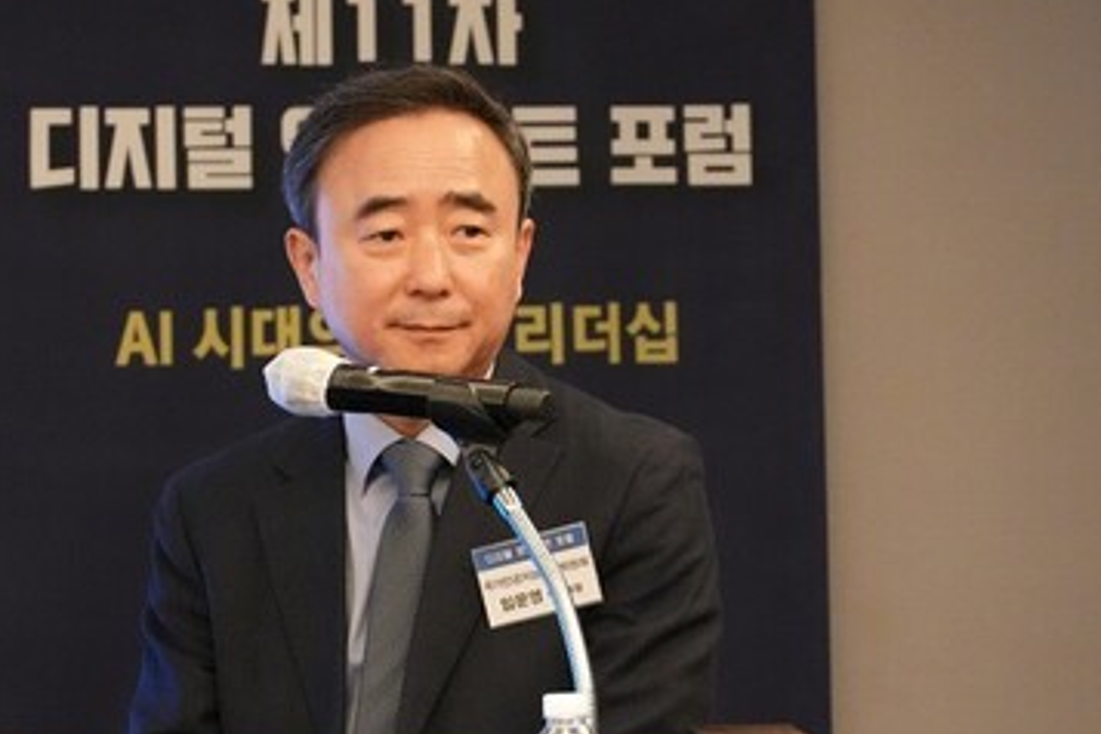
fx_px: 10087
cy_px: 441
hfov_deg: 6.2
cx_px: 419
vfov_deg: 4.2
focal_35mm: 330
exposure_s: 1/80
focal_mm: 131
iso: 6400
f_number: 5.6
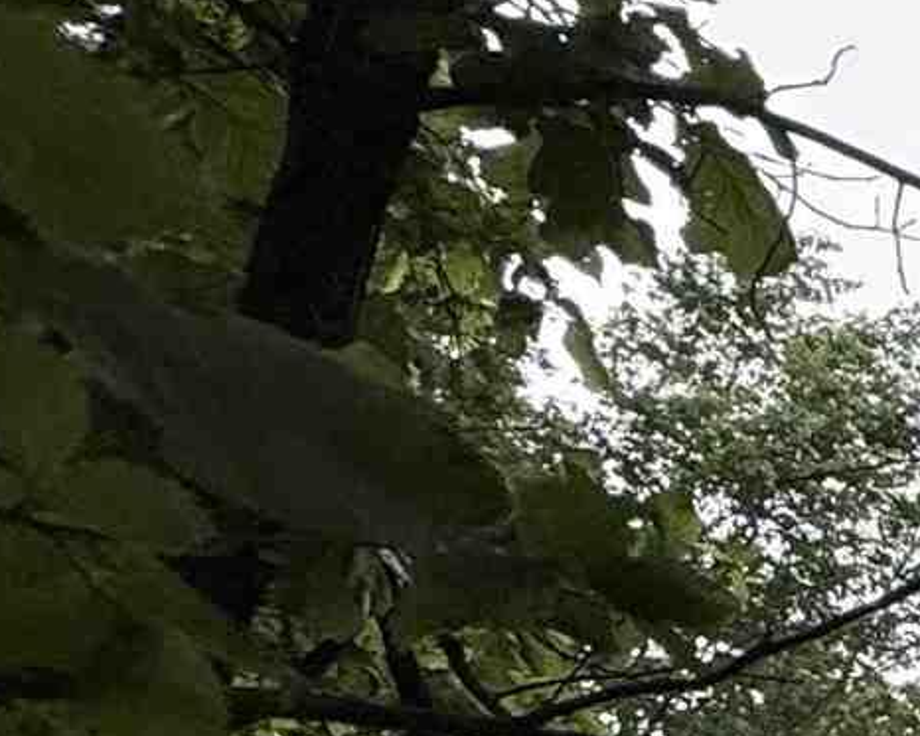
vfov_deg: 15.3
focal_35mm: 90
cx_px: 2722
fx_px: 2451
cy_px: 1219
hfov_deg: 11.7
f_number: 2.2
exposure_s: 1/1339
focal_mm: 2.22
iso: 50
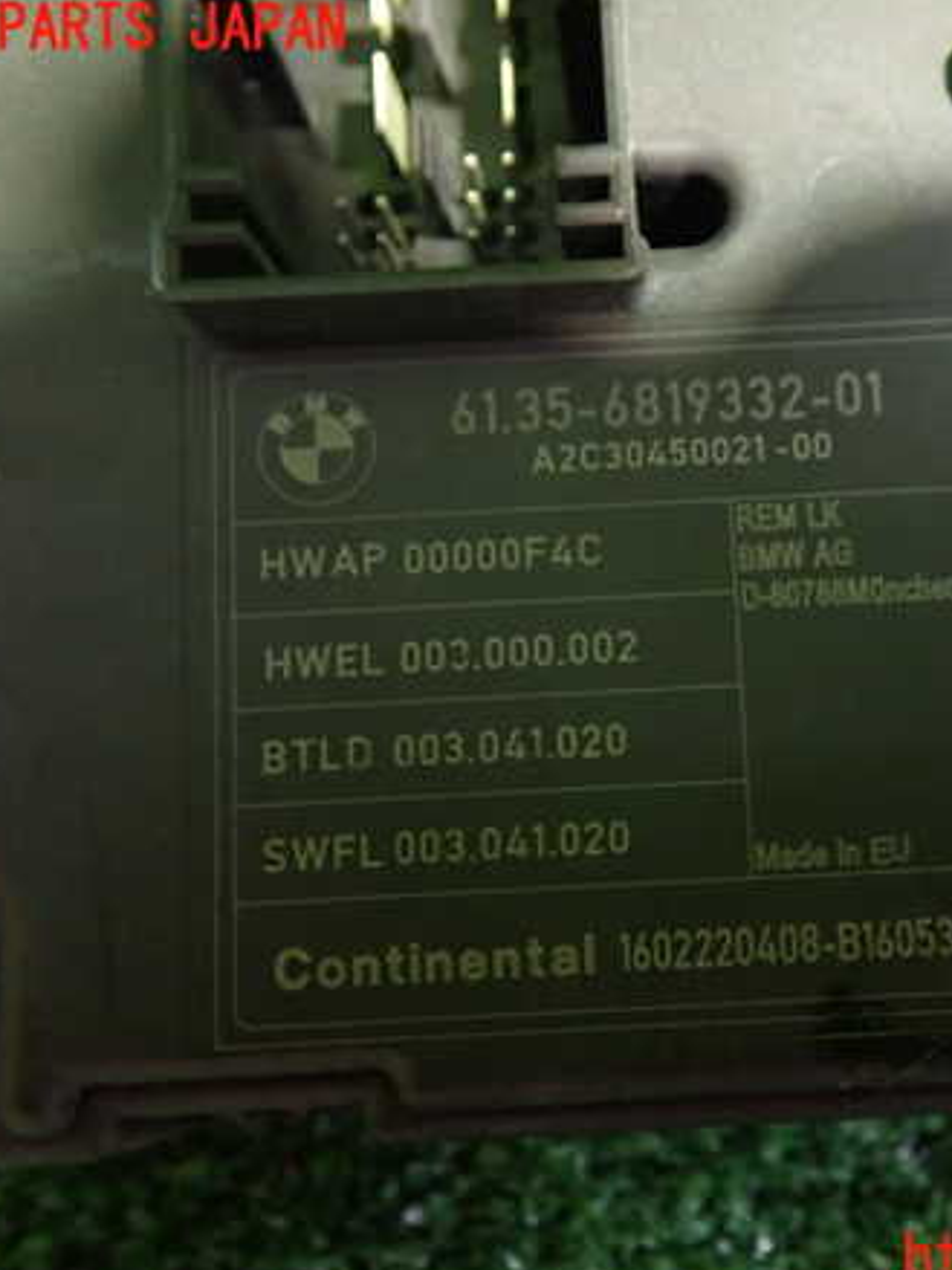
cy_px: 645
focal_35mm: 41
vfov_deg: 45.8
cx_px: 689
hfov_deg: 34.5
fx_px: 1504
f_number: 2.3
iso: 800
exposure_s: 1/20
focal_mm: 5.4
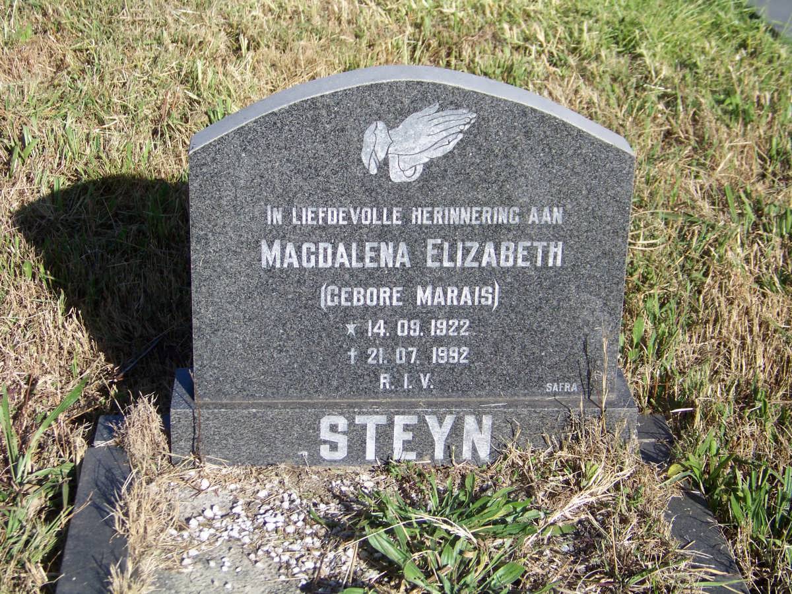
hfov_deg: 27.8
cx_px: 396
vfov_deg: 21.0
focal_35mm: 70
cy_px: 297
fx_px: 1602
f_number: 3.2
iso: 64
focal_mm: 11.7
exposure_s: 1/640
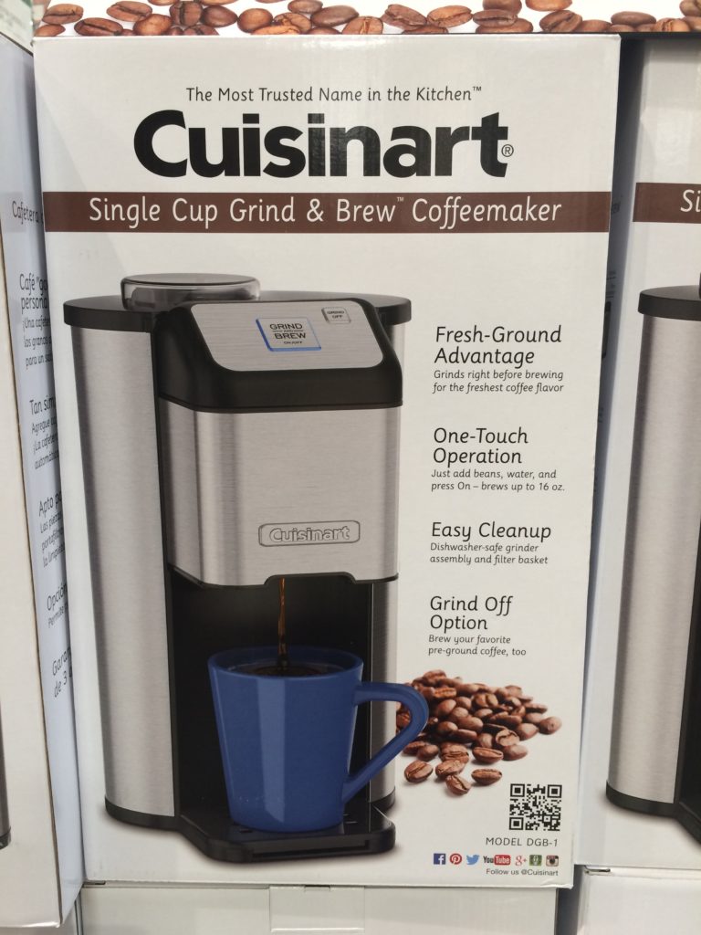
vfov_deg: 61.7
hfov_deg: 48.2
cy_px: 468
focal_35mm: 29
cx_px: 350
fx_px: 783
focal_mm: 4.15
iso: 80
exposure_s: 1/30
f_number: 2.2
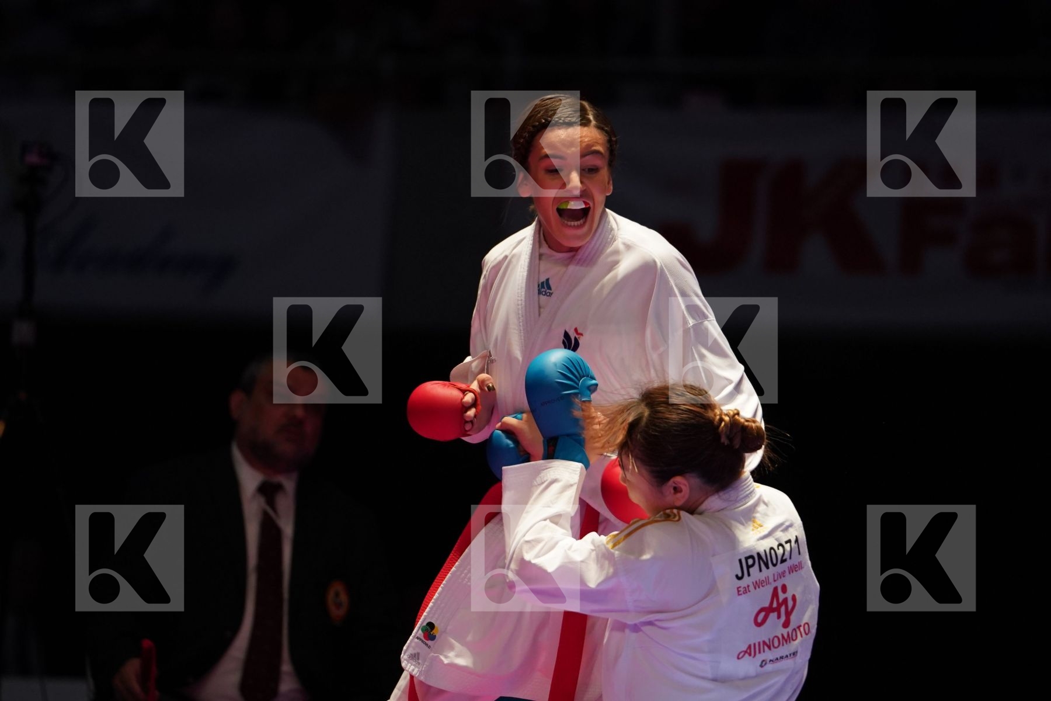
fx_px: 8758
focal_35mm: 300
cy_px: 350
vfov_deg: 4.6
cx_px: 526
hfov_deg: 6.9
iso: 1600
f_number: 2.8
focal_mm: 200
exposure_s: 1/1000
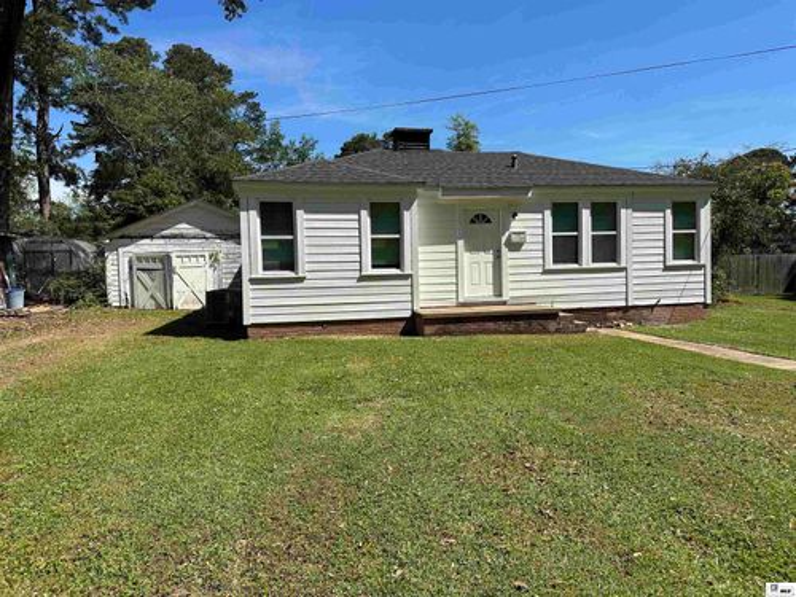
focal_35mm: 24
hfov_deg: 71.6
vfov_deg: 56.8
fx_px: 552
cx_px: 398
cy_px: 298
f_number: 1.78
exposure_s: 1/5000
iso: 80
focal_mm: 6.86
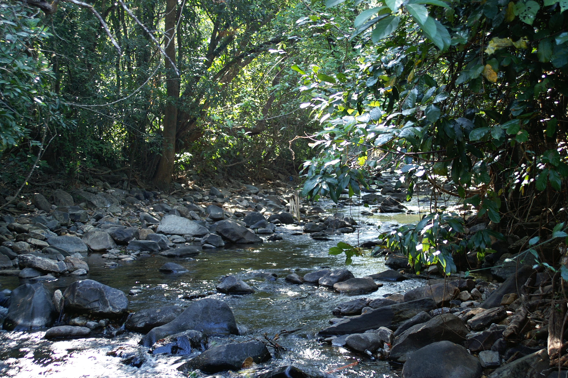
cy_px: 189
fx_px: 709
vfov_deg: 29.8
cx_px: 284
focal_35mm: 45
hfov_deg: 43.6
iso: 100
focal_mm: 30
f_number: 4
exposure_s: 1/40
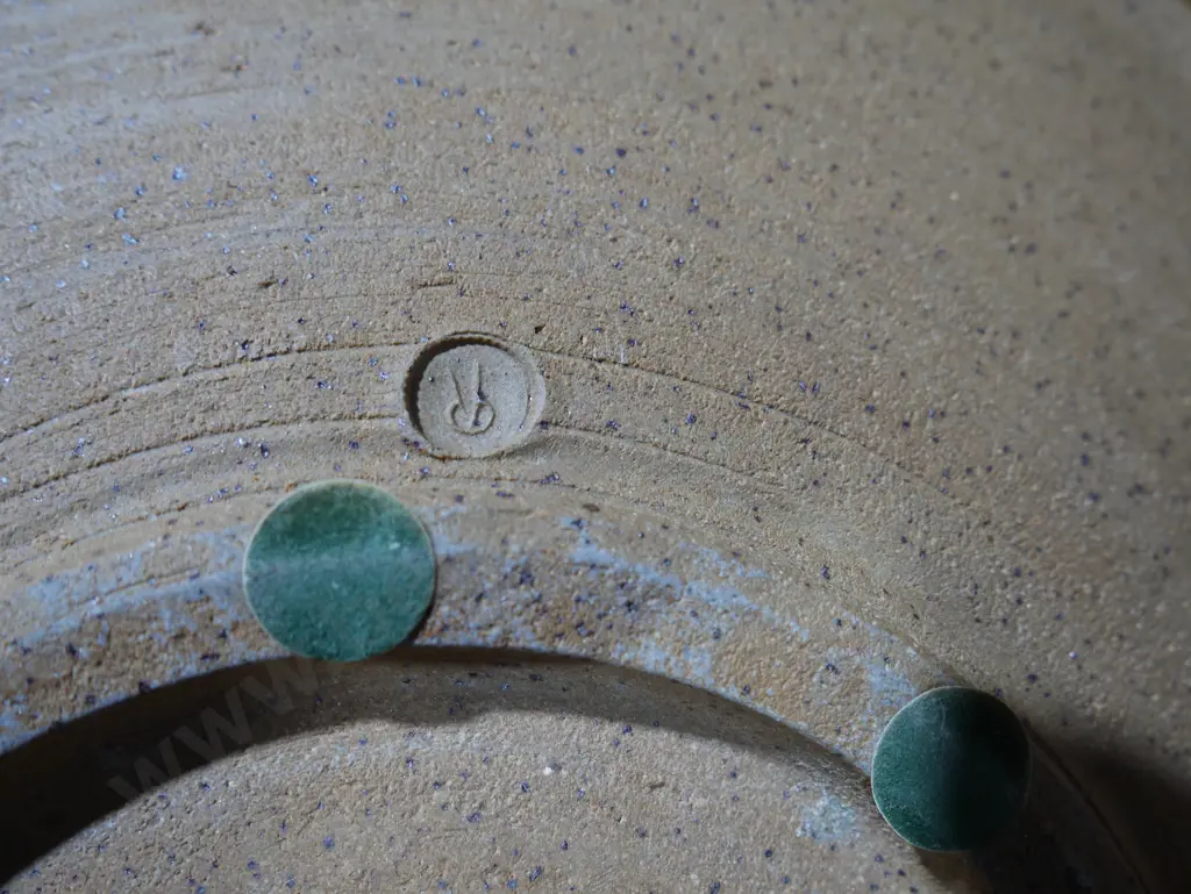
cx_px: 596
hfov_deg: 56.8
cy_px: 447
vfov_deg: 44.2
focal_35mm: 32
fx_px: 1102
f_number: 3.6
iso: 200
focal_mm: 16
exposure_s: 1/60
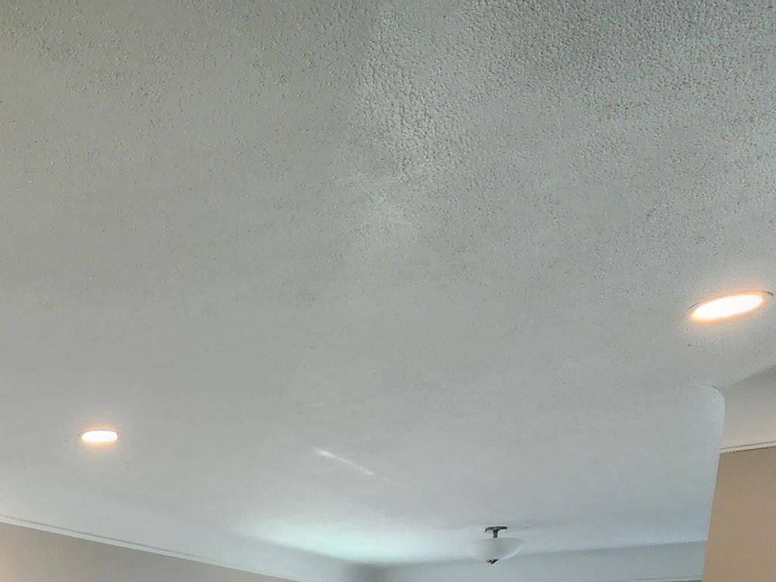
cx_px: -67
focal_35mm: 39
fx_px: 874
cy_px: 859
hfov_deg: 39.6
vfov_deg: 26.9
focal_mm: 2.2
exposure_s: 1/60
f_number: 2.2
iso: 80
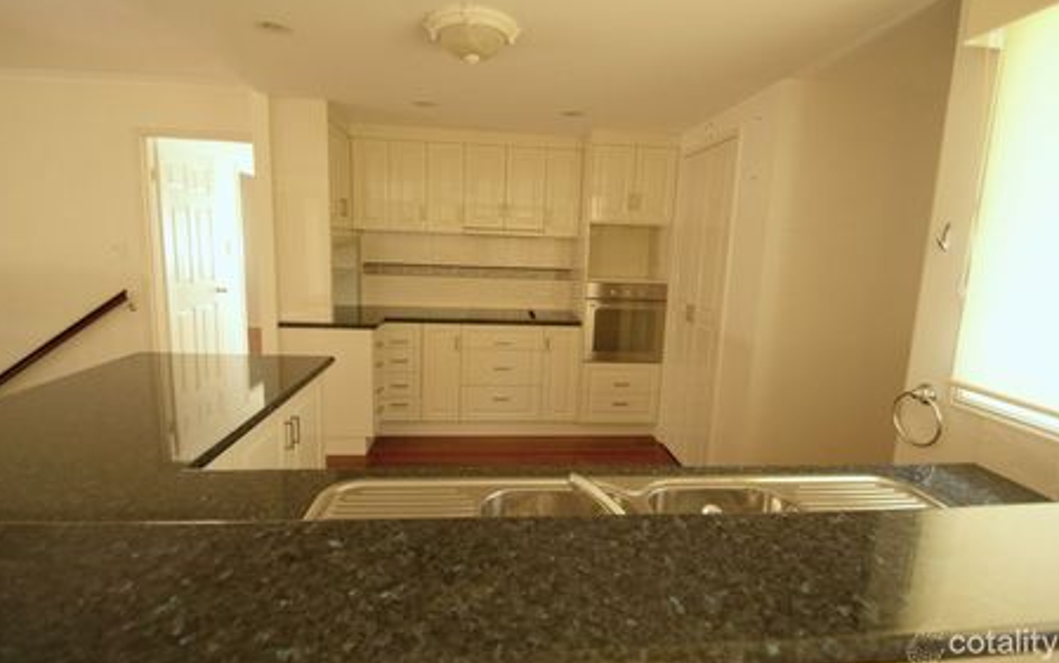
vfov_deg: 71.3
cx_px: 542
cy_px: 322
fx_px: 462
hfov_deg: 97.8
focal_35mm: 16
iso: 400
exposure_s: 1/10
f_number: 3.5
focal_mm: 10
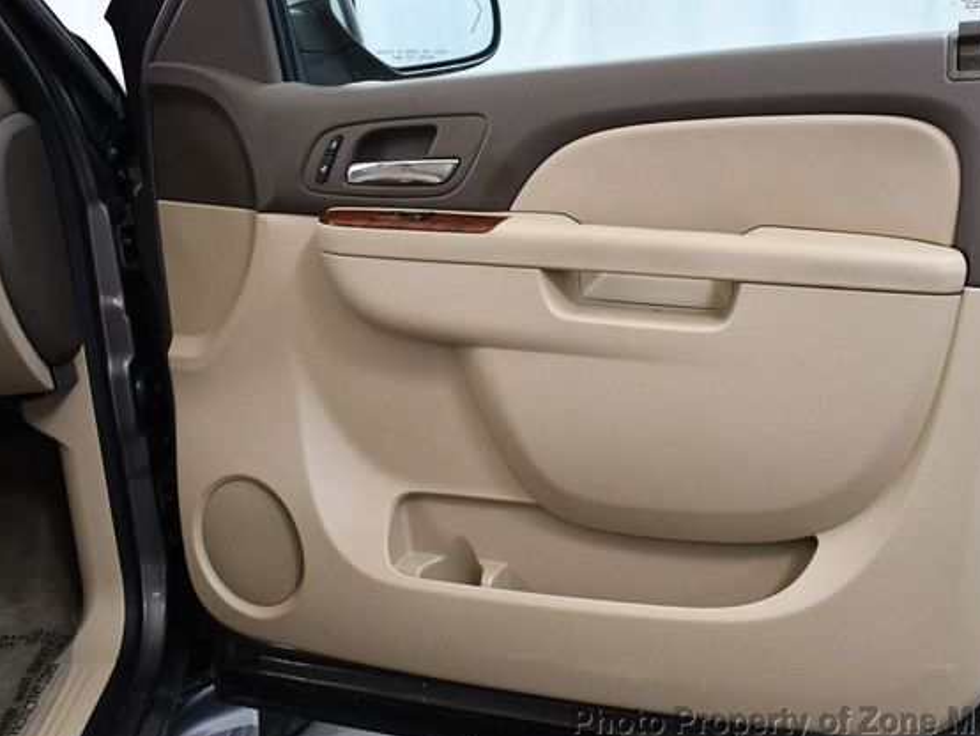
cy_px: 377
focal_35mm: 40
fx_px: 1133
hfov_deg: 46.7
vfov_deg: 36.0
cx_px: 550
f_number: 3.5
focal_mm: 18
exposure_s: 1/125
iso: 1600
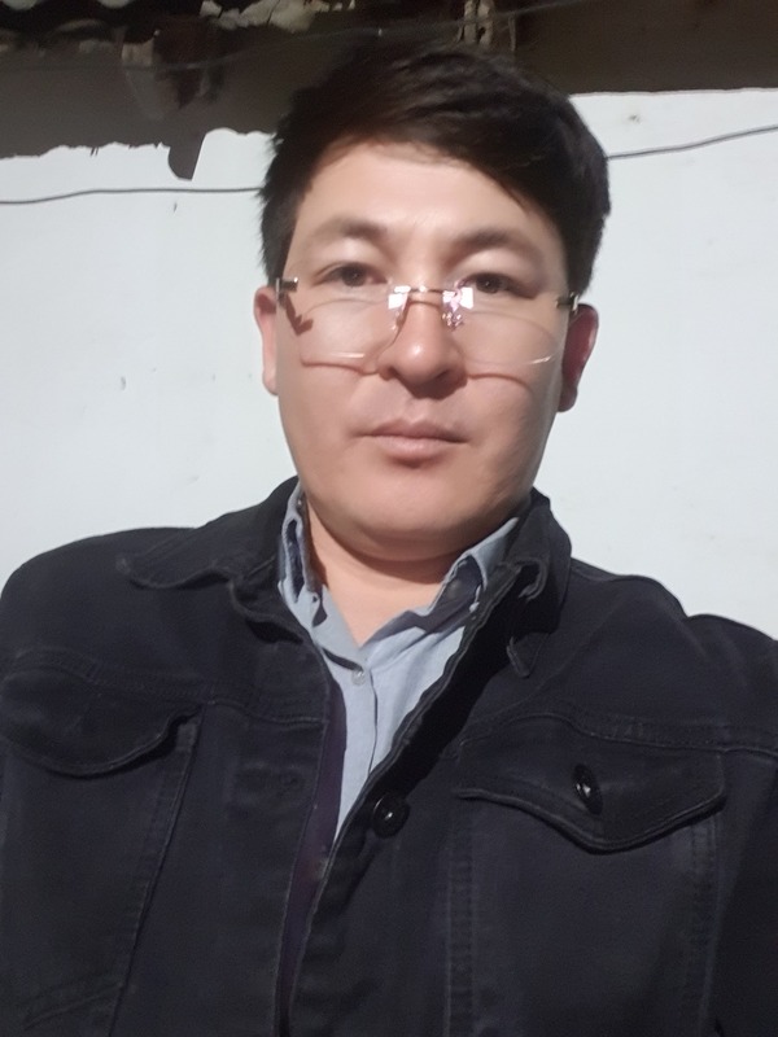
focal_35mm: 31
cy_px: 518
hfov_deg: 45.4
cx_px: 389
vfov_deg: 58.4
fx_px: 929
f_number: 1.7
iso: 500
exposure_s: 1/13
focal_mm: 2.92
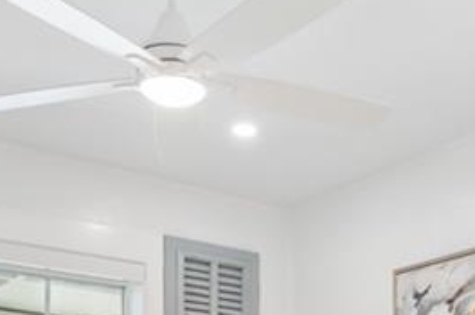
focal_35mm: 66
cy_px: 476
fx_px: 869
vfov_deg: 18.2
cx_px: 324
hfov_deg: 30.3
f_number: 9
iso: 200
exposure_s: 1/15
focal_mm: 17
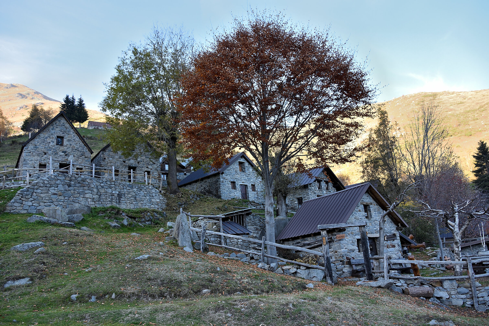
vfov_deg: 47.9
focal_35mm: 27
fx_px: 367
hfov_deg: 67.4
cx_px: 244
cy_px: 163
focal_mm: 18
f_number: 4
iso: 100
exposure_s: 1/125
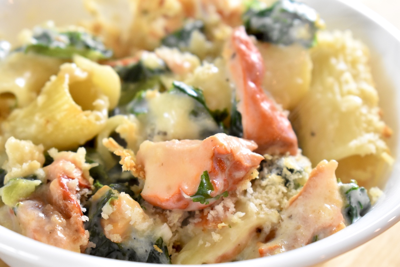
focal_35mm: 82
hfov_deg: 24.6
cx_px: 200
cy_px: 134
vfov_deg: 16.5
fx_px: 916
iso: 2800
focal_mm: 55
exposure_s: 1/125
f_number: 5.6
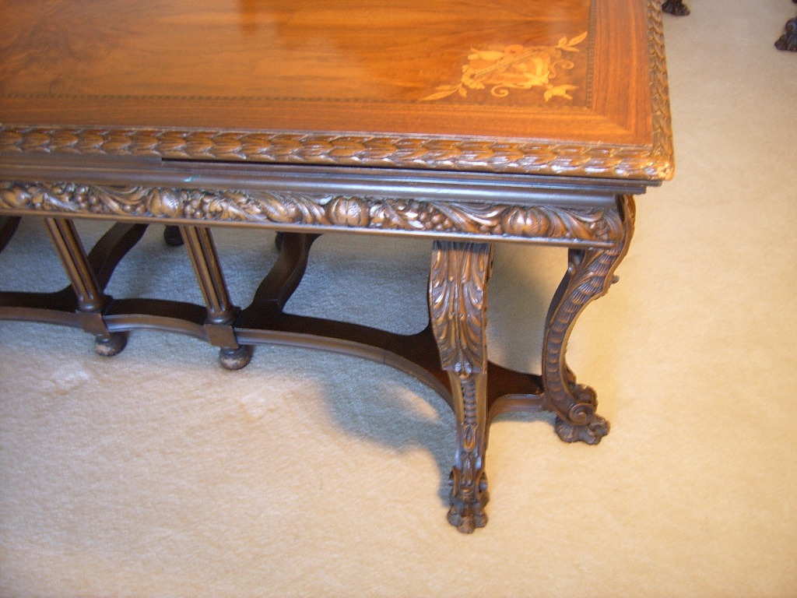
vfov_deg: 40.7
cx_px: 398
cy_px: 299
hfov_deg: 52.6
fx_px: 806
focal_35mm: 35
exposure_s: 1/8
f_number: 2.8
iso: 100
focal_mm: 5.8
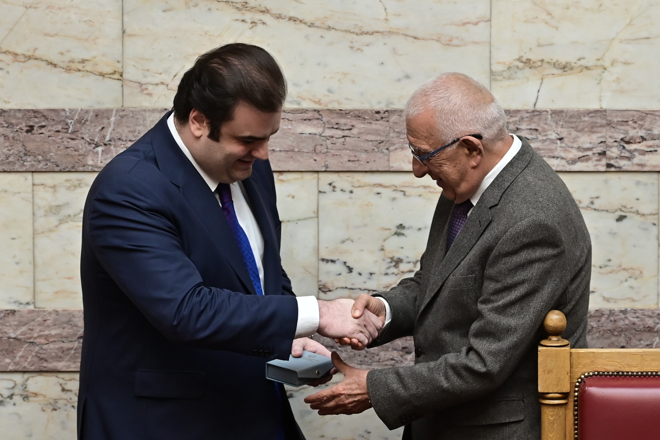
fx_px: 5225
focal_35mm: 285
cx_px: 330
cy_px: 220
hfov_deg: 7.2
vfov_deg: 4.8
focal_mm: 190
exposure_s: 1/250
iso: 800
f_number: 4
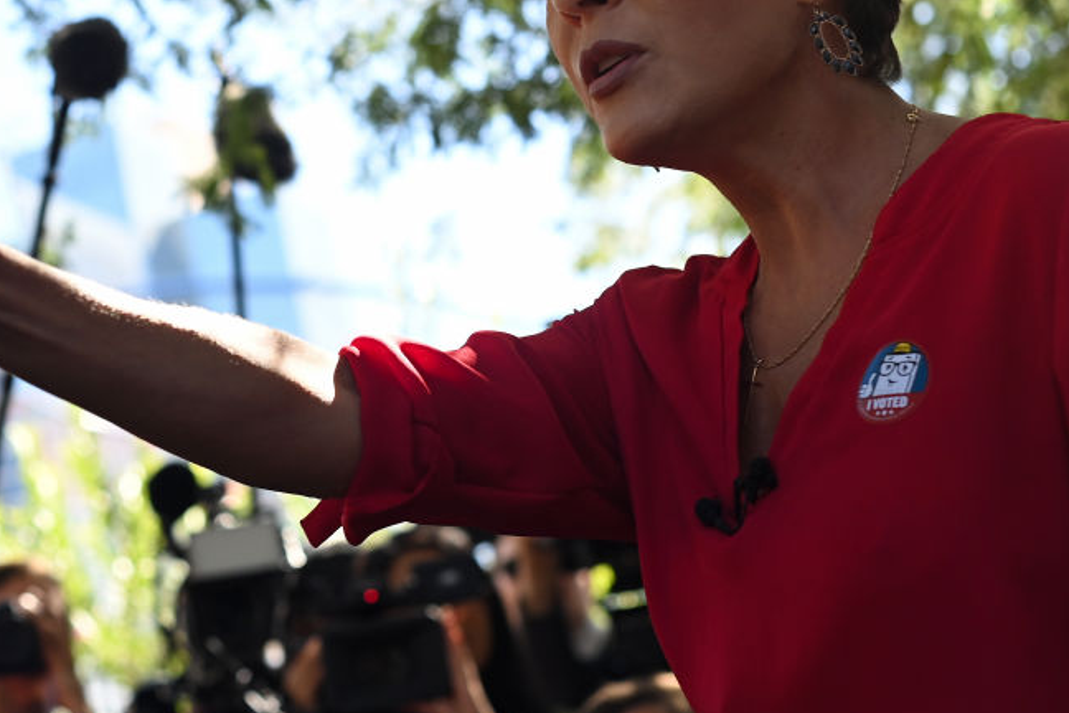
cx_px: 229
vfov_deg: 17.2
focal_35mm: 79
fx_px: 2346
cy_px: 219
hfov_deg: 25.3
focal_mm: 50
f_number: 3.5
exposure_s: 1/800
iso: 400
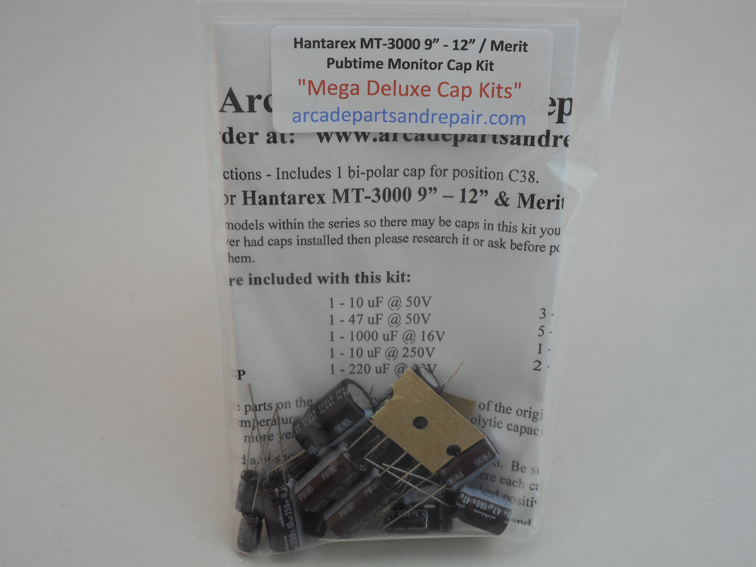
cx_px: 378
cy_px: 284
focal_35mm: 51
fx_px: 1114
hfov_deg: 37.5
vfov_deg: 28.6
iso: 80
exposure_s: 1/40
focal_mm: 9.1
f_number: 4.9
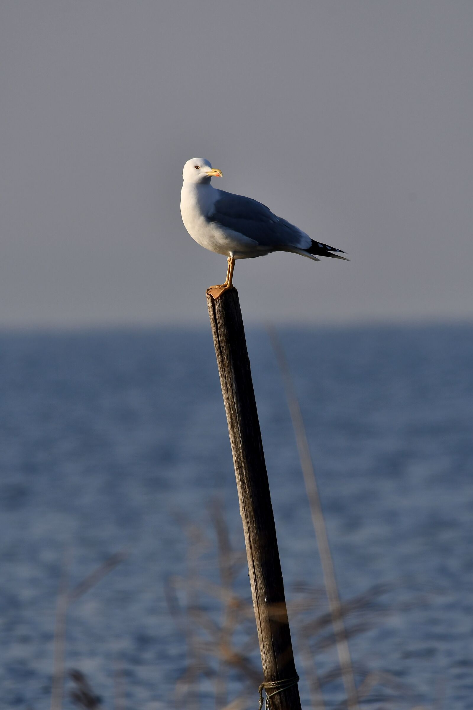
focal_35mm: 900
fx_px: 17736
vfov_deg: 2.3
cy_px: 355
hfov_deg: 1.5
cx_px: 236
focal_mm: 600
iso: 450
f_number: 8
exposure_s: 1/2000
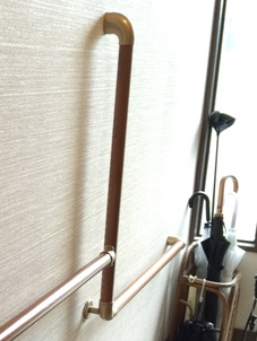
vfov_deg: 29.8
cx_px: -20
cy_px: 254
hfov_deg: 21.8
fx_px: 633
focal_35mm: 64
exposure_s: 1/15
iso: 50
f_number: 2.2
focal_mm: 4.15
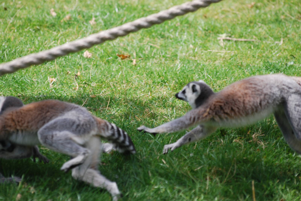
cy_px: 100
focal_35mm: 292
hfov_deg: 7.0
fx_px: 2448
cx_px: 150
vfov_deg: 4.7
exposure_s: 1/640
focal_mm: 195
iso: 200
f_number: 5
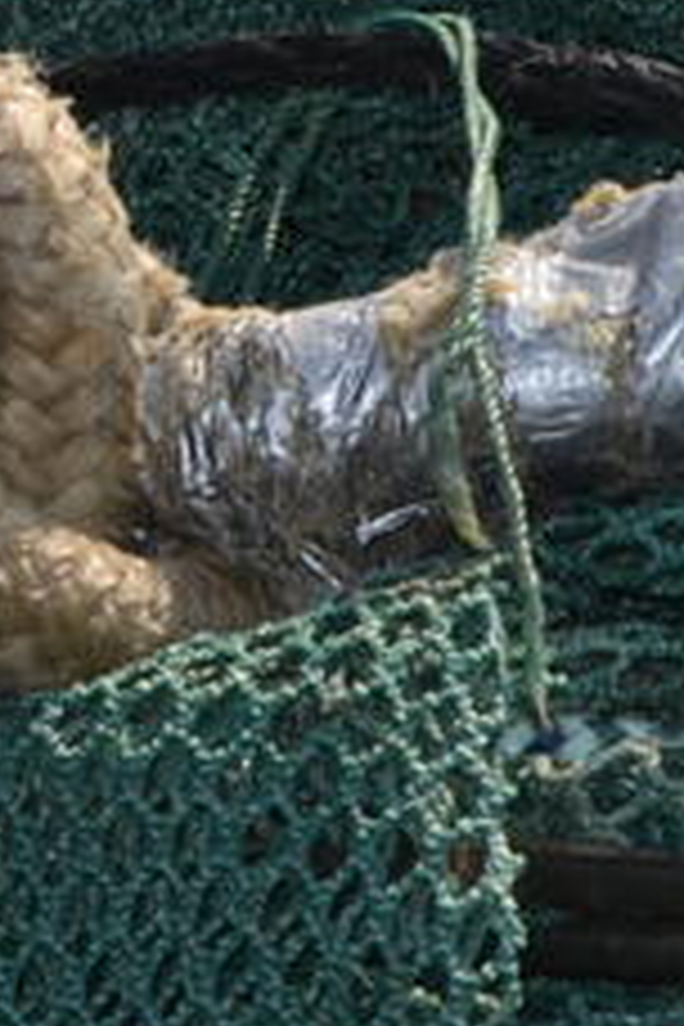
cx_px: 2156
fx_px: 17555
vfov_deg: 3.3
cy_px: -835
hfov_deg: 2.2
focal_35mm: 616
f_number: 9
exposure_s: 1/200
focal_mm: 70
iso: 100
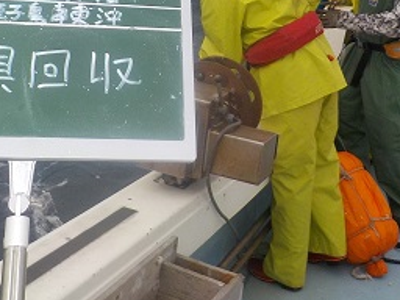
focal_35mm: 61
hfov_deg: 31.7
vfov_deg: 23.1
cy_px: 3
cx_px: 209
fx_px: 705
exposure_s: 1/800
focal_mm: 4.1
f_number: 3.3
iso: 125
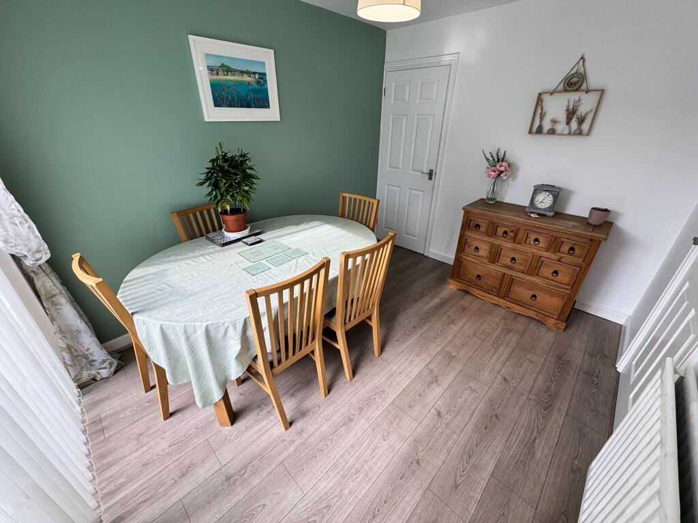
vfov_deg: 85.7
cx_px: 349
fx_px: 282
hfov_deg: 102.1
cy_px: 262
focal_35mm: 14
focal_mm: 2.22
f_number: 2.2
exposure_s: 1/133
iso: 40
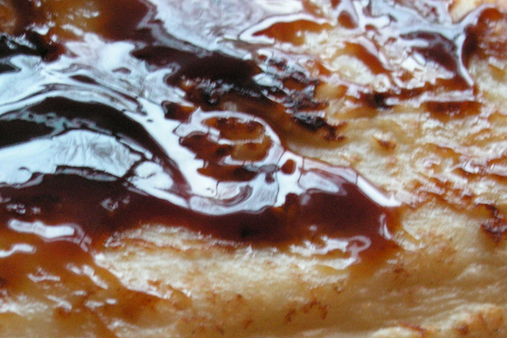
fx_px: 1676
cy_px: 235
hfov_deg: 17.2
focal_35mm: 119
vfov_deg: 11.5
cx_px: 174
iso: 160
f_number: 3.3
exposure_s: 1/3
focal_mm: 11.4
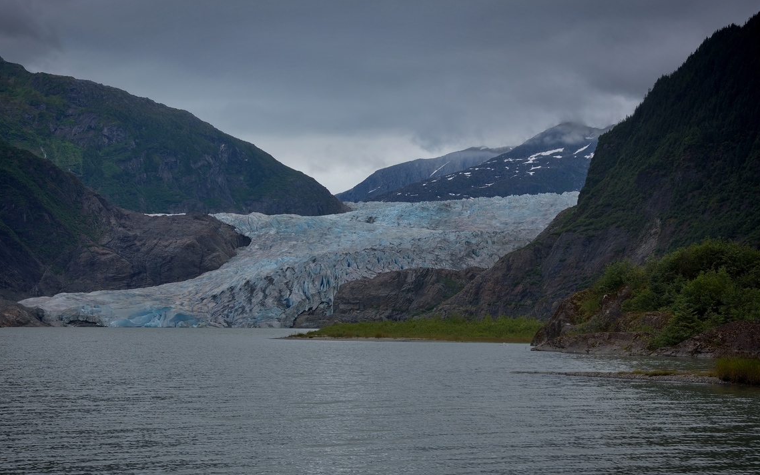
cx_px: 360
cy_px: 270
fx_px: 1471
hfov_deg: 29.0
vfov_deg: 18.3
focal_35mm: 71
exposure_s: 1/320
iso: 100
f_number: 9
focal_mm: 62
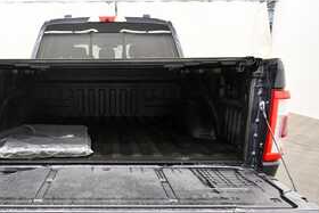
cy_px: 141
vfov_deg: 43.1
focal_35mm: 30
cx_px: 108
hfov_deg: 60.5
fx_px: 266
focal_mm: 14
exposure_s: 1/125
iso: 2200
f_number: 5
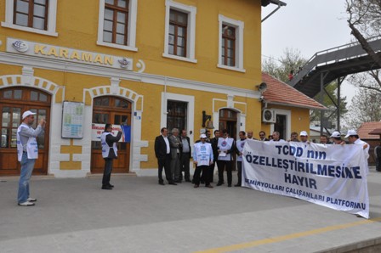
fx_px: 333
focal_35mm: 32
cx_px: 190
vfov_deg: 41.7
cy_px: 126
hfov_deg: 59.5
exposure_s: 1/500
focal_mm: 21
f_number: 22
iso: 1600
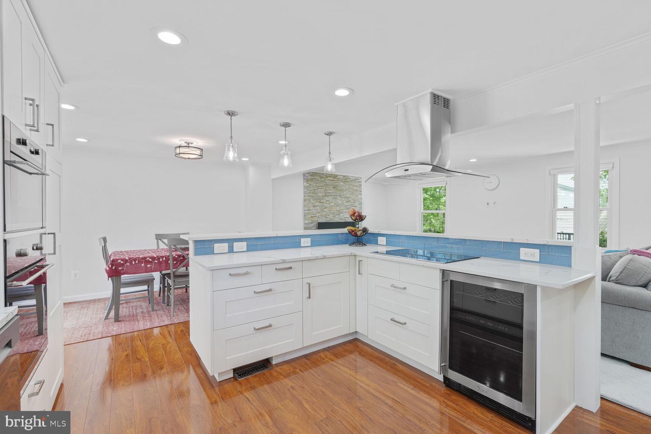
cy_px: 217
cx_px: 326
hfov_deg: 95.0
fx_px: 298
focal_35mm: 16
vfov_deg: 72.1
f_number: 8
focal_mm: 16.5
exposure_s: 1/60
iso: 200
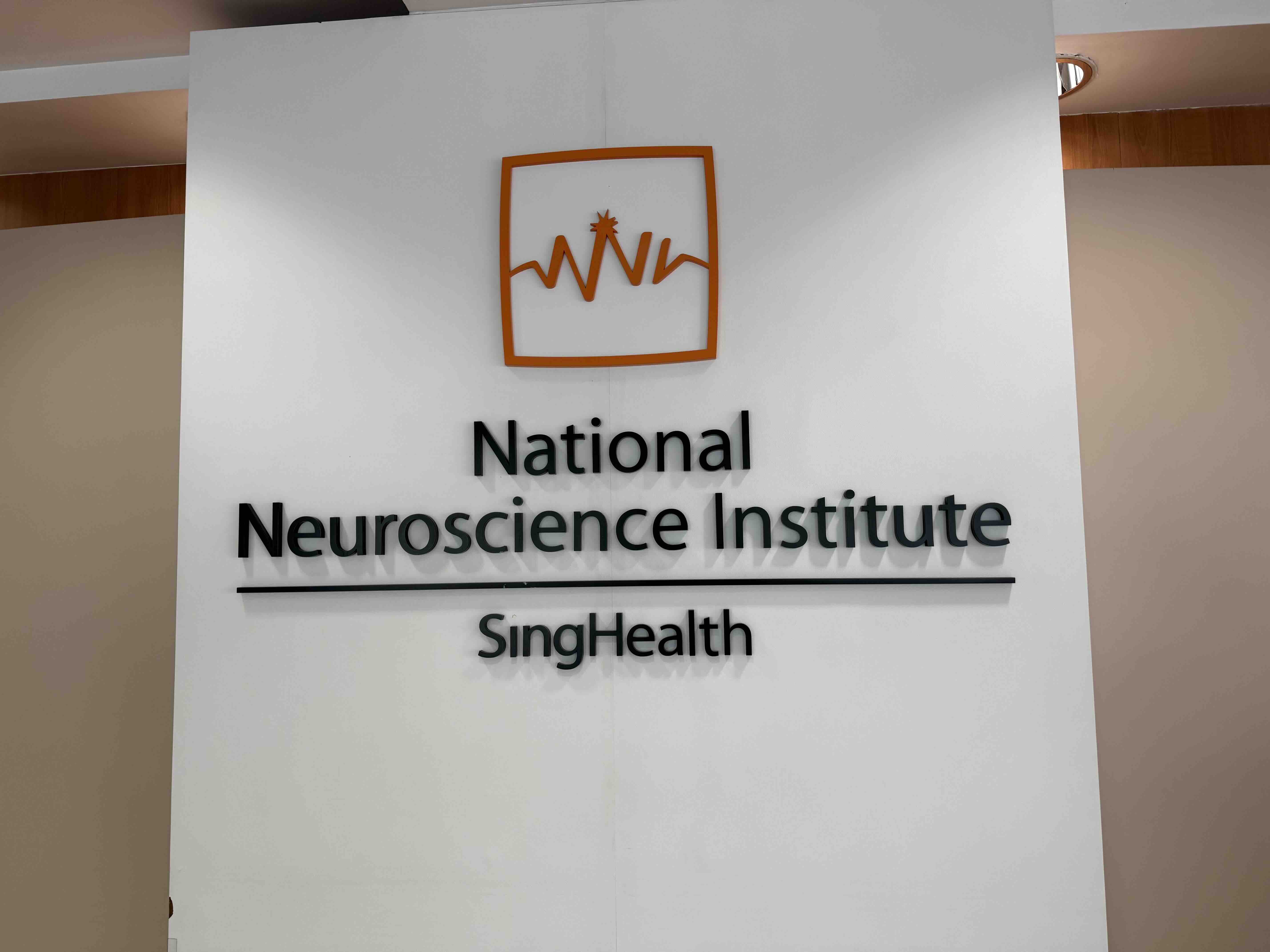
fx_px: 881
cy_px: 476
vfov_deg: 56.8
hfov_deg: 71.6
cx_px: 635
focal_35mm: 24
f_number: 1.78
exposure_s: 1/100
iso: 64
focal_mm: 6.76
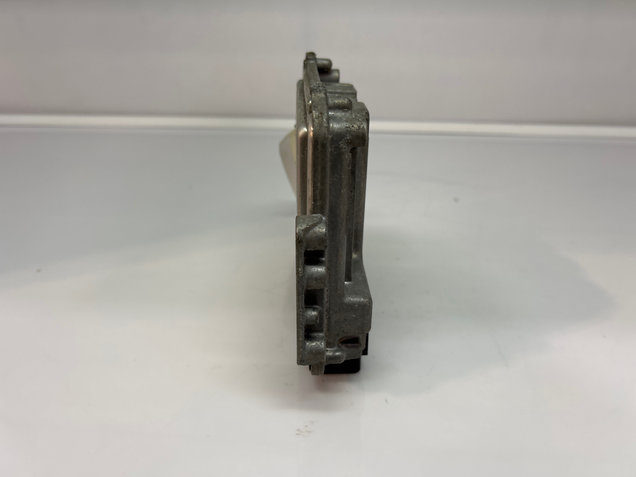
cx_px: 318
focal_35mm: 26
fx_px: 478
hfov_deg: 67.3
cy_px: 238
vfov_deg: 53.1
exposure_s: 1/100
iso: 40
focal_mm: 5.7
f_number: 1.5
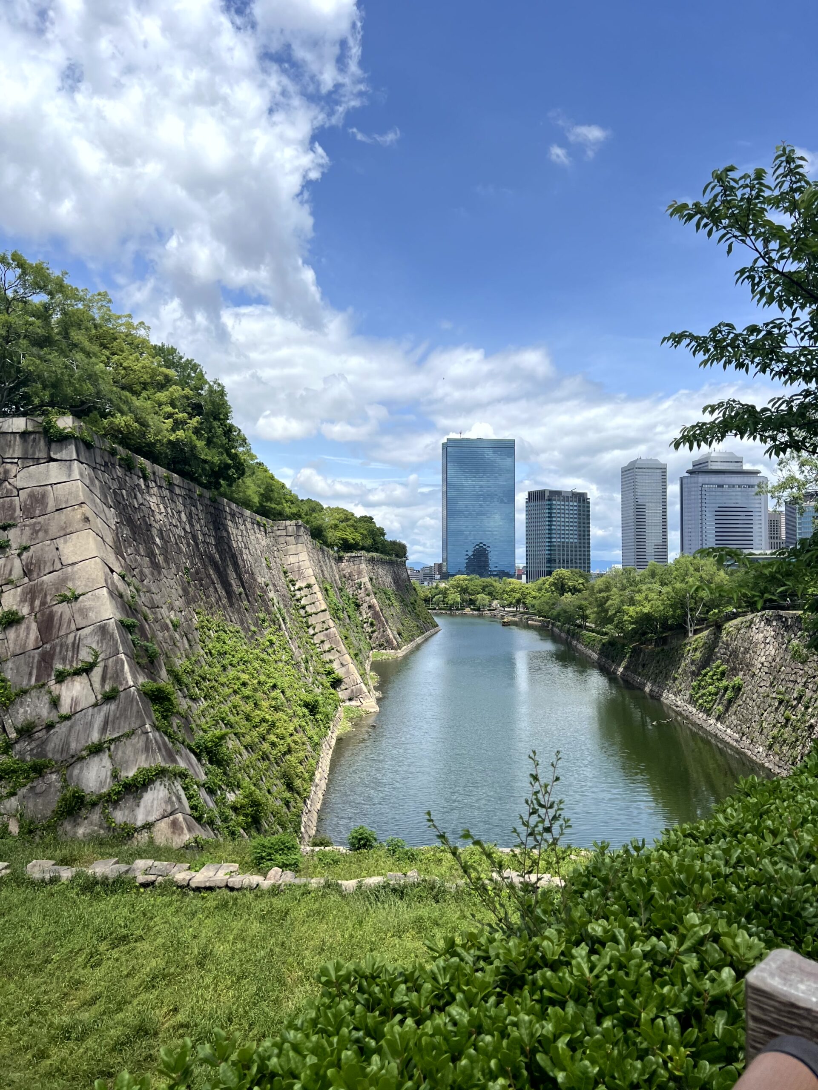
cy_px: 545
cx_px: 409
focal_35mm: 26
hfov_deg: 53.1
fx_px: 819
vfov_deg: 67.3
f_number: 1.5
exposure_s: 1/6993
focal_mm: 5.7
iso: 50
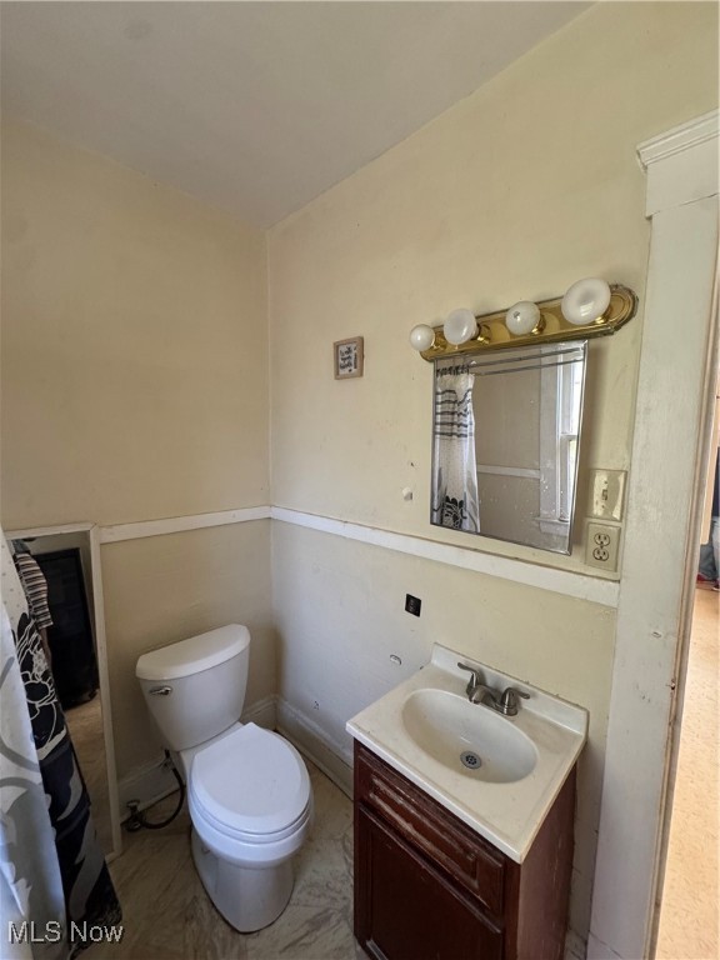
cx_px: 360
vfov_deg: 102.1
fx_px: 388
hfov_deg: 85.7
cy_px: 480
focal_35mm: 14
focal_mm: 2.22
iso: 320
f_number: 2.2
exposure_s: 1/92
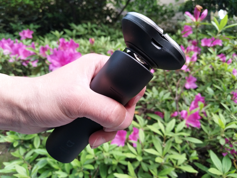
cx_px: 118
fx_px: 178
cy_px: 89
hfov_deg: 67.3
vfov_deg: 53.1
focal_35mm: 26
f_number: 2
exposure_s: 1/33.3
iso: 250
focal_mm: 3.88
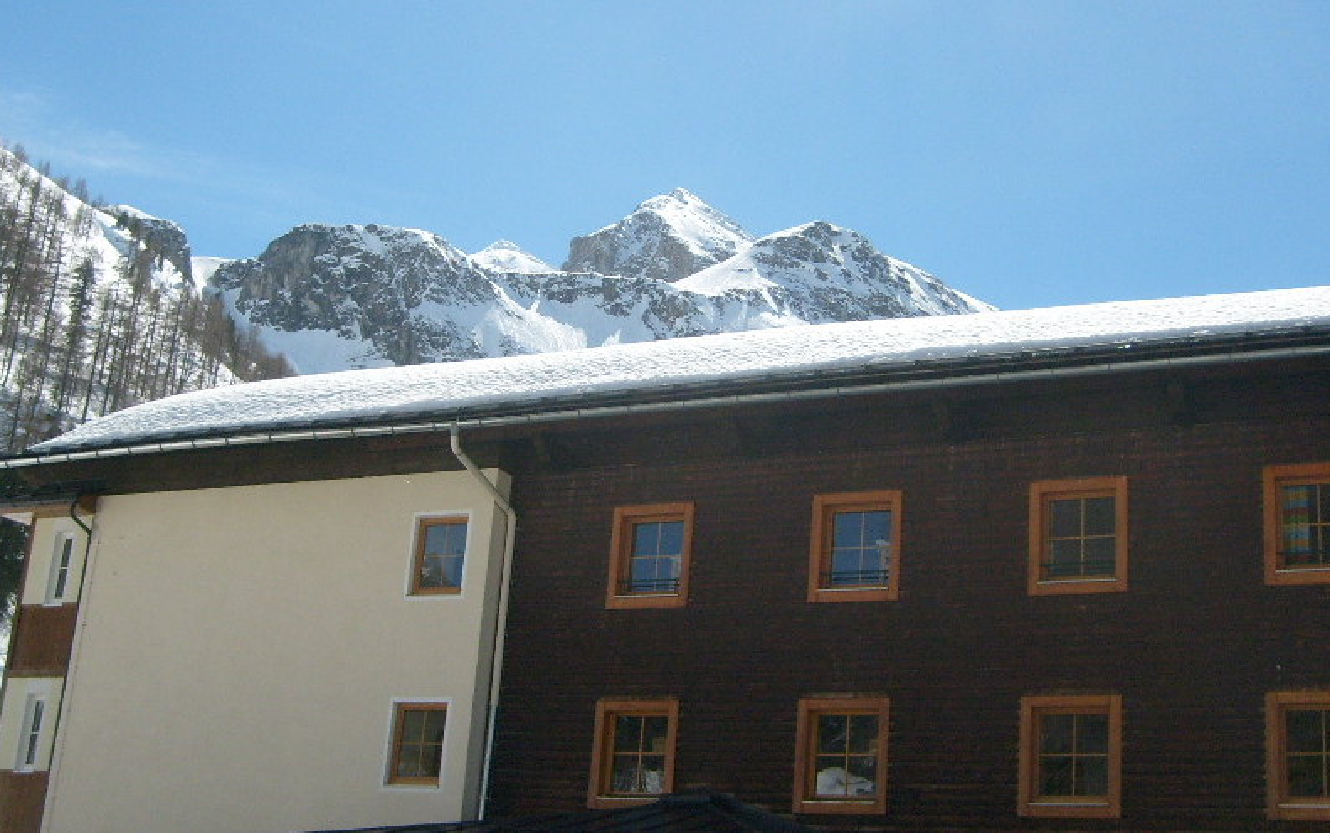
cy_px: 429
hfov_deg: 41.8
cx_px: 711
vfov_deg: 26.9
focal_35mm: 48
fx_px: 1740
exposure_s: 1/350
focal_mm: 5.8
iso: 80
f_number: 7.1
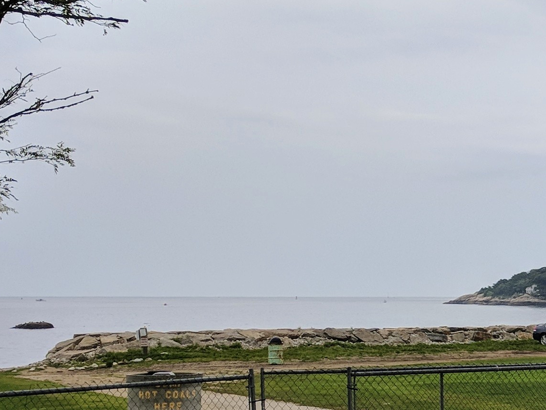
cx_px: 730
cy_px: 279
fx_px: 1451
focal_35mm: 92
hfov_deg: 19.5
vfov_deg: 16.0
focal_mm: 4.67
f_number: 2
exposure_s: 1/503
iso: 50
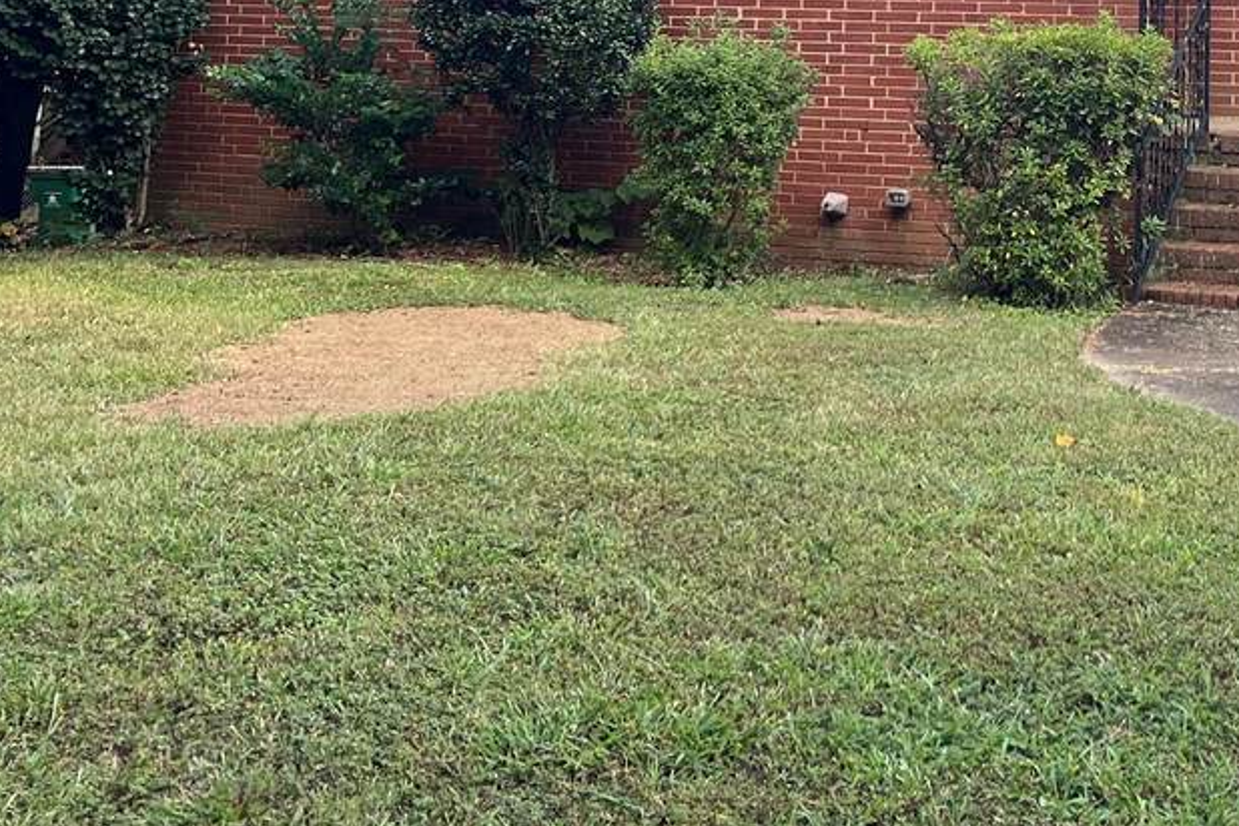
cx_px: 1109
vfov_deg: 23.0
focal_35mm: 56
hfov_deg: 33.8
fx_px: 1927
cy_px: -36
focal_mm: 5.7
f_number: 1.5
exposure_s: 1/209
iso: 50
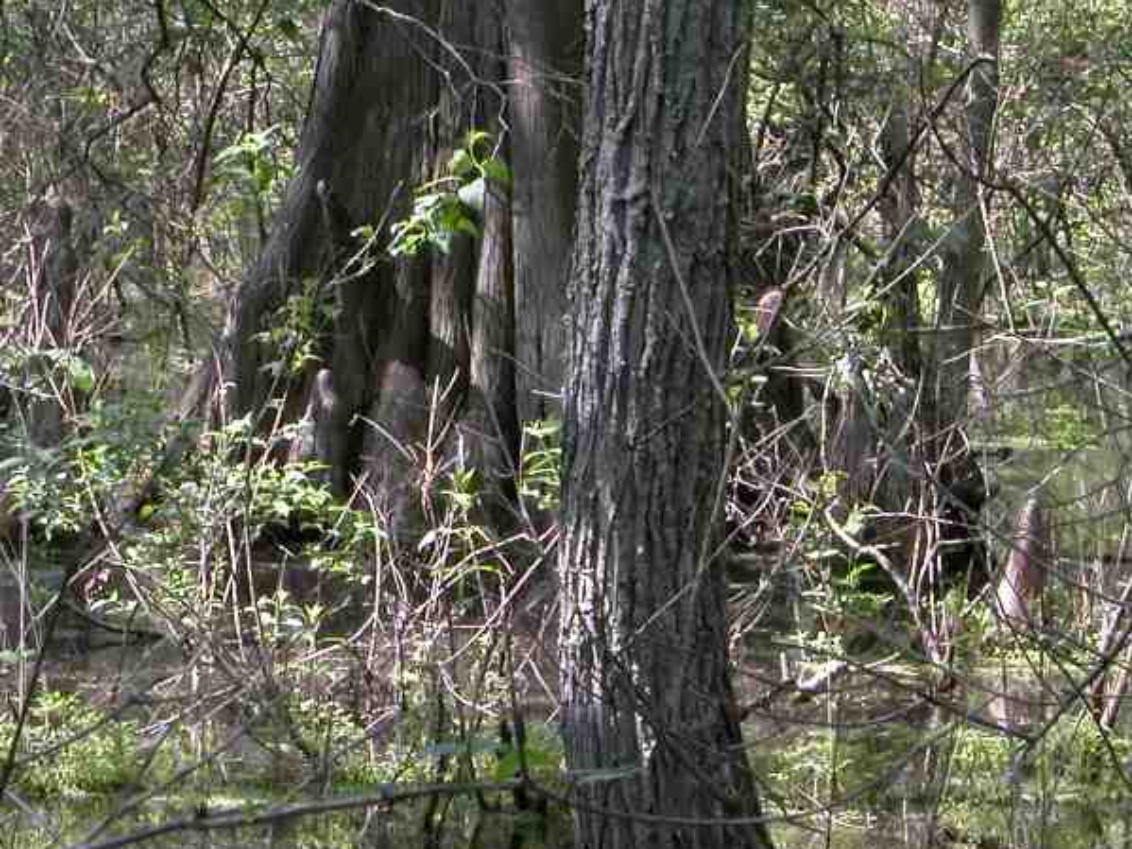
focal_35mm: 188
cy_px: 420
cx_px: -30
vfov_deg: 7.9
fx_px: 6147
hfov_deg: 10.4
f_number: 7.9
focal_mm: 22.3
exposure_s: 1/17.2
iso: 100
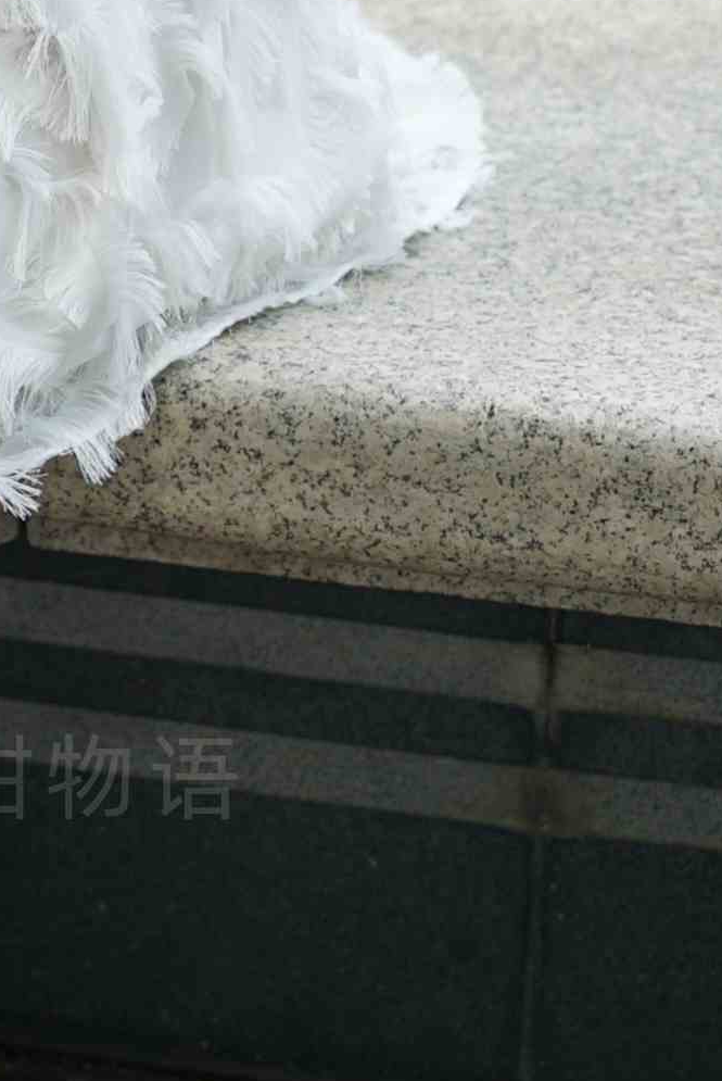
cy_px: -60
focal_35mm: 213
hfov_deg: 6.3
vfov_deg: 9.6
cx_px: -507
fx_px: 6396
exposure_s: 1/1600
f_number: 2
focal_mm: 50
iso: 200
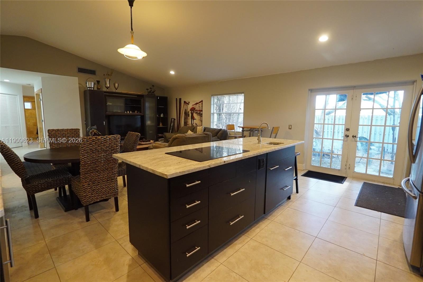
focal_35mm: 16
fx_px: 188
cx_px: 212
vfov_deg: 73.8
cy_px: 141
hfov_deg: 96.7
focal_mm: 11
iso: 1600
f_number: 2.8
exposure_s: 1/160
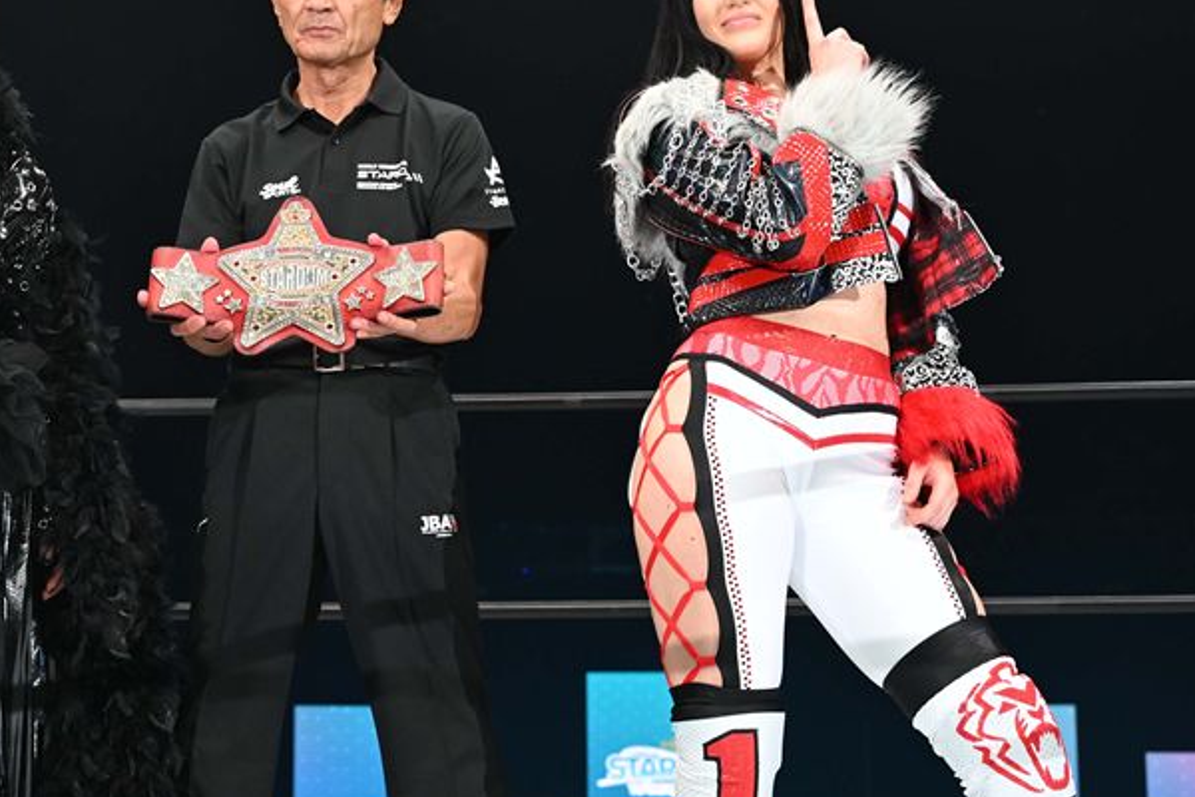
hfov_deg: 27.1
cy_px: 504
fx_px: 2456
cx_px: 349
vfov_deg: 18.4
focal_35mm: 74
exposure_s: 1/640
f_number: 4
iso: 1250
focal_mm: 37
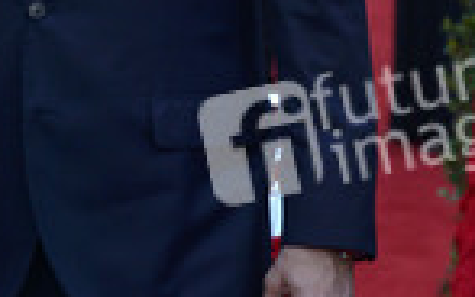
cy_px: -32
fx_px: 4170
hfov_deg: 6.5
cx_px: 73
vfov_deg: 4.1
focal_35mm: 322
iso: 320
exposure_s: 1/250
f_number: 7.1
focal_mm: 116
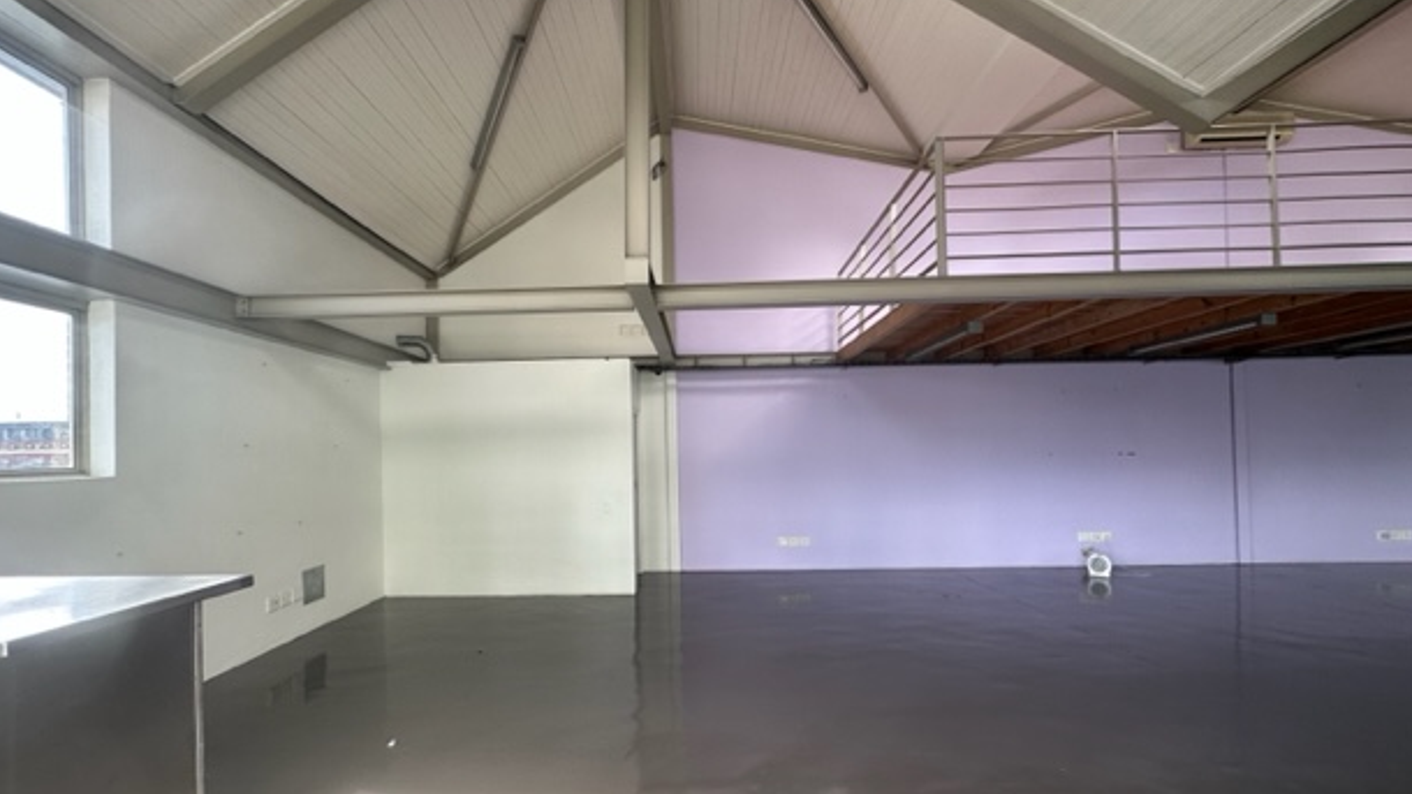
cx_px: 683
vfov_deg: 66.8
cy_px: 447
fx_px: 599
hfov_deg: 99.3
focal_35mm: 16
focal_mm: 2.22
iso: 64
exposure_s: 1/99
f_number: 2.2
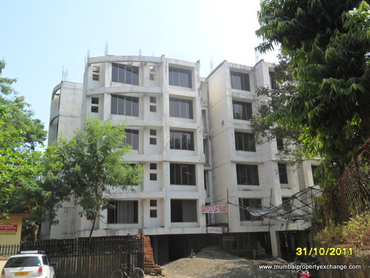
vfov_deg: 44.2
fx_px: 342
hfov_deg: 56.8
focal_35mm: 32
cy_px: 139
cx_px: 185
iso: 100
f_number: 3.7
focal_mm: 5.7
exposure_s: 1/500
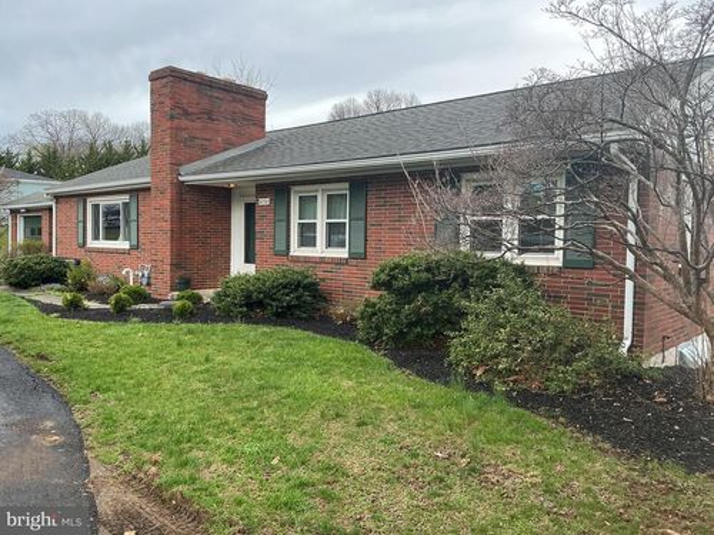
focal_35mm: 29
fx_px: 598
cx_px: 357
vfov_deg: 48.2
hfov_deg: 61.7
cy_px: 268
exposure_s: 1/297
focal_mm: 3
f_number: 1.8
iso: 25
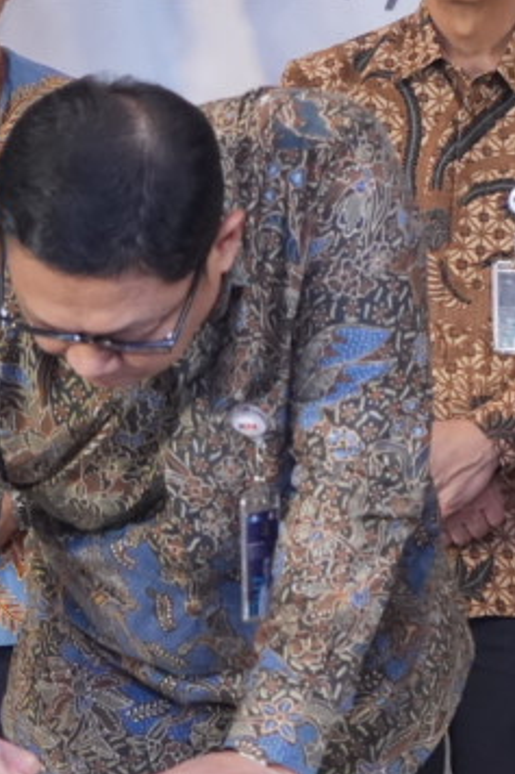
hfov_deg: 7.0
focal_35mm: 191
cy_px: 300
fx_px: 4102
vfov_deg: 10.8
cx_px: 869
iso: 3200
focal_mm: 42
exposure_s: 1/200
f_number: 4.5
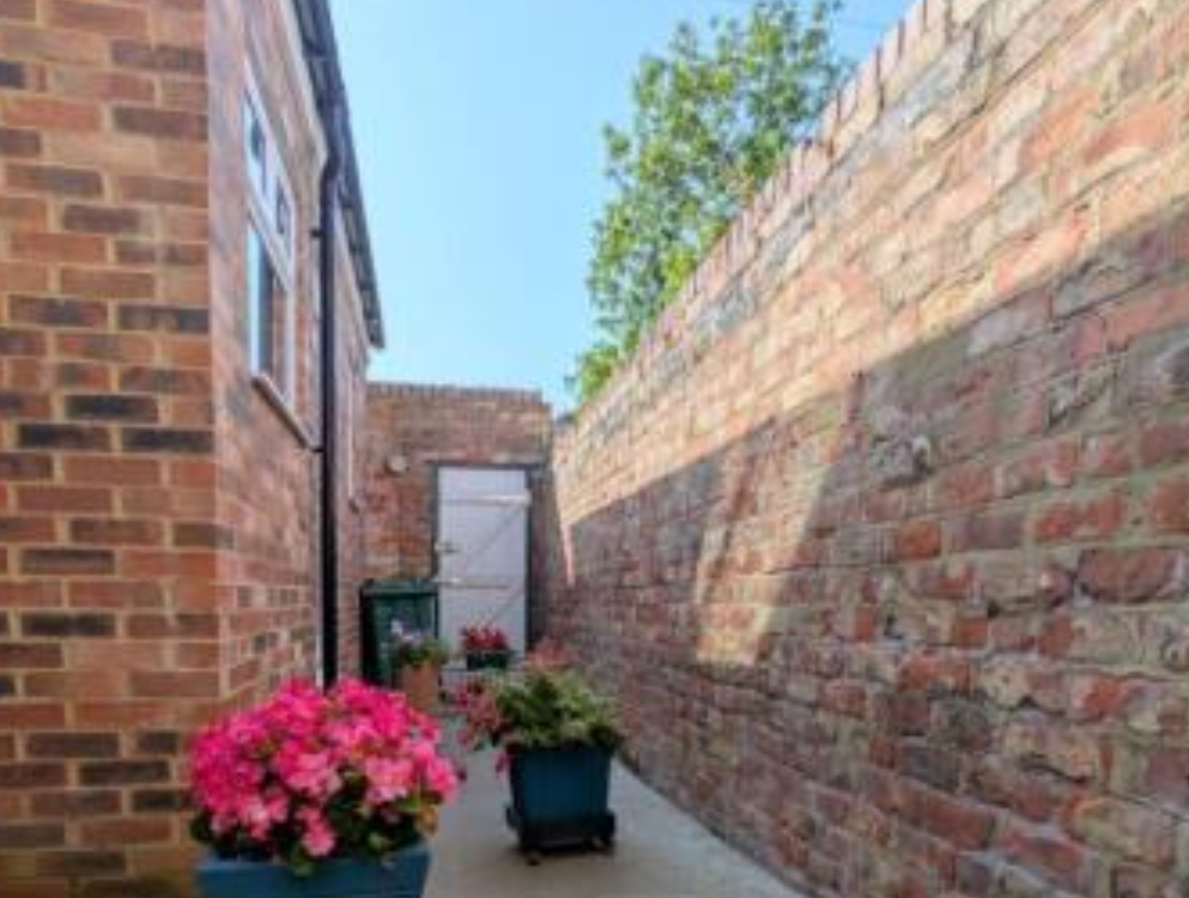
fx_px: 723
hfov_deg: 78.8
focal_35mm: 21
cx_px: 589
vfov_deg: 60.2
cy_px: 674
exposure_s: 1/3165
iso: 51
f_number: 1.7
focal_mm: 2.02
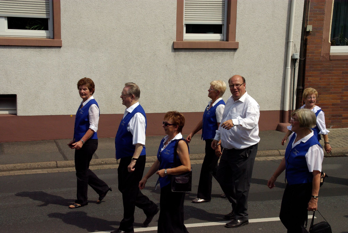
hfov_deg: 28.0
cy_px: 116
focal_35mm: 72
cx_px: 174
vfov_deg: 19.0
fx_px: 697
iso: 400
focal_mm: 48
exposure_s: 1/2000
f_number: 8
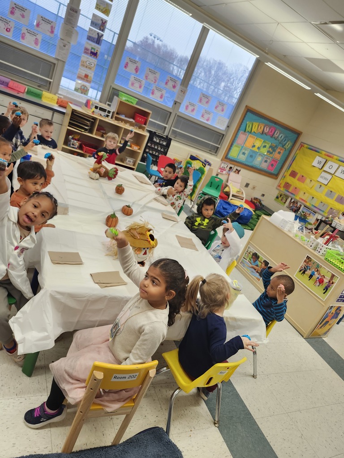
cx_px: 172
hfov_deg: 58.9
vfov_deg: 73.9
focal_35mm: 23
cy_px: 229
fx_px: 305
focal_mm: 5.54
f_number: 1.8
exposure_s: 1/120
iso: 160
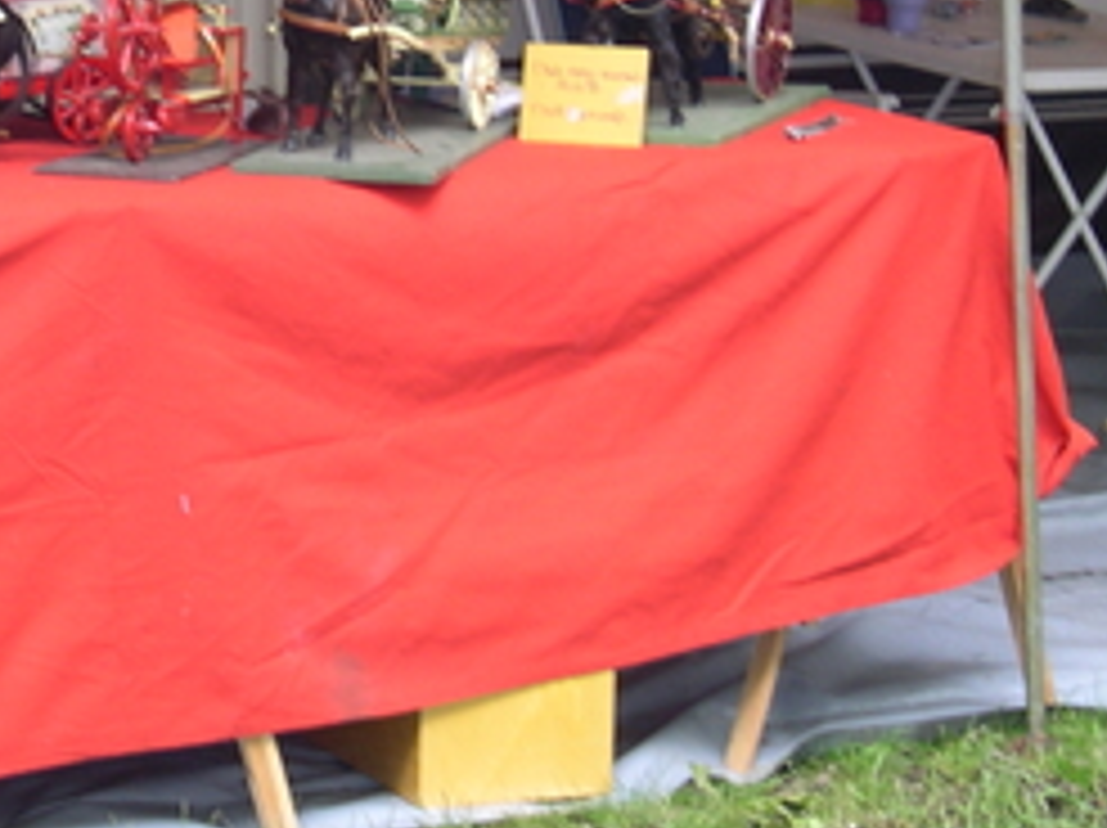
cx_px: 72
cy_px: 90
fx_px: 4057
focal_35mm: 127
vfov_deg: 11.6
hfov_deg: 15.3
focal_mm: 11.1
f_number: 3.2
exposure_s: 1/30
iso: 100
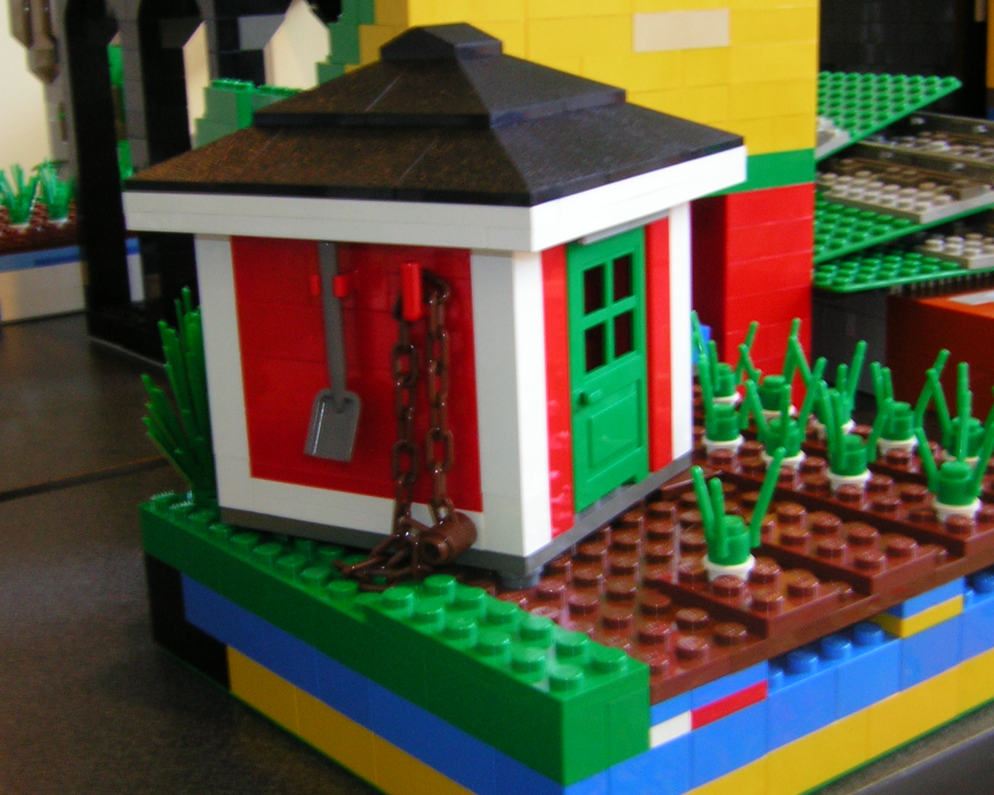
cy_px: 404
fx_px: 1589
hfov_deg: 34.7
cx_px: 538
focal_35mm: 54
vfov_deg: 28.1
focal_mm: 6.6
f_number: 6.2
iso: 76
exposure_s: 1/1.8
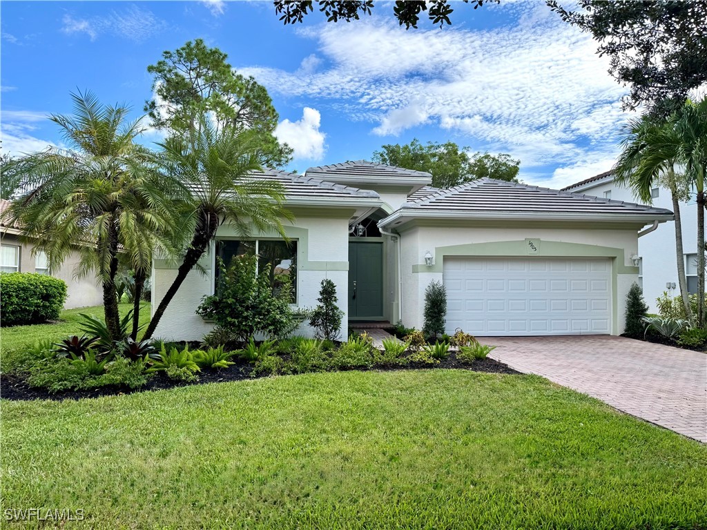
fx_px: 490
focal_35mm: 24
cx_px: 354
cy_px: 265
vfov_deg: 56.8
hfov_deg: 71.6
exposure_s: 1/2959
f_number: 1.78
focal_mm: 6.76
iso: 80
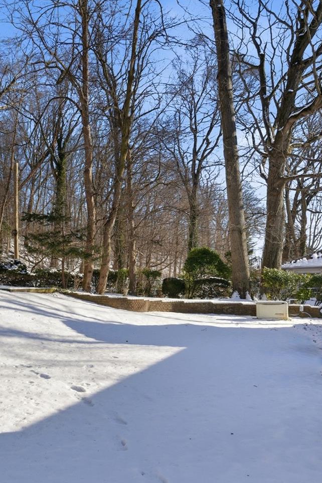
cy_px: 284
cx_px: 16
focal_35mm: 34
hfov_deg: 35.8
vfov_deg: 55.5
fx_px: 456
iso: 250
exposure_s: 1/2000
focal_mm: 16
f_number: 9
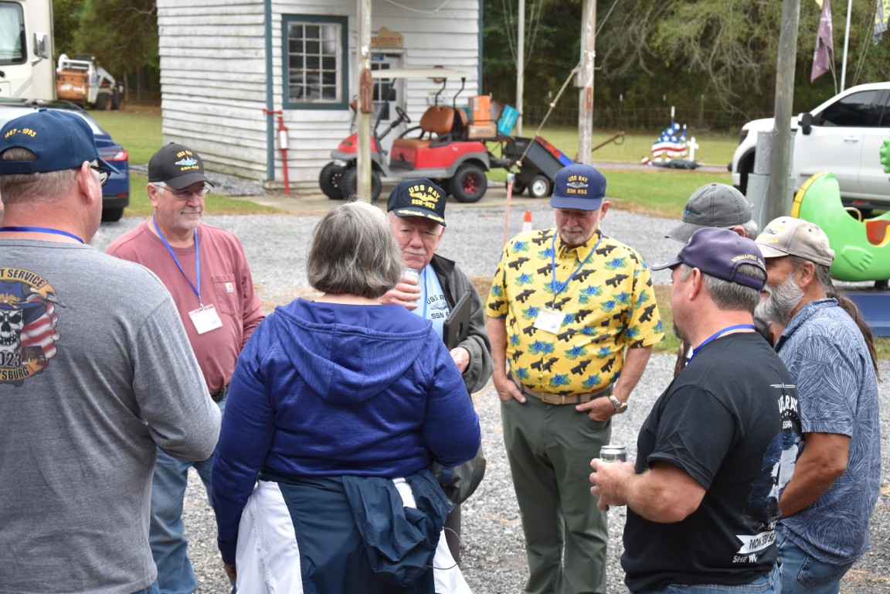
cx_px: 445
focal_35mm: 63
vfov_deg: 21.6
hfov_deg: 31.9
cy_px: 297
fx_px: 1557
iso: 400
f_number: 6.3
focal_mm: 42
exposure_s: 1/160
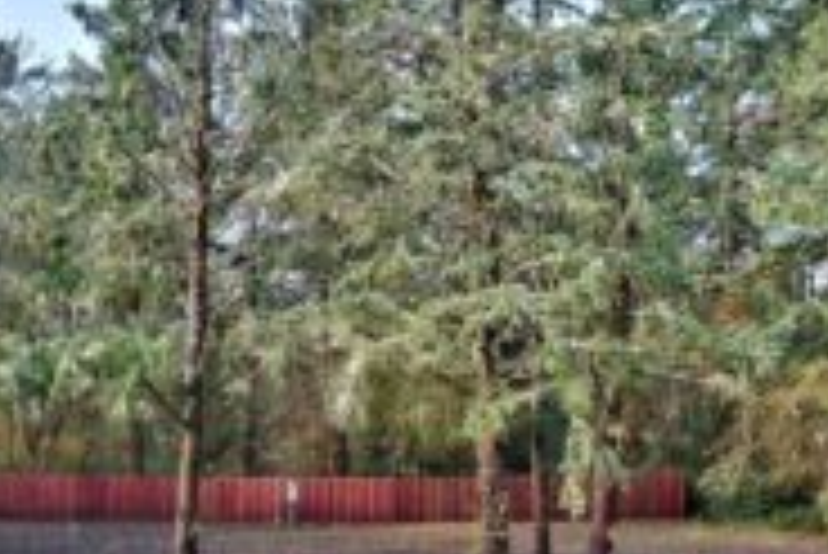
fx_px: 1450
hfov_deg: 31.4
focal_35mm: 63
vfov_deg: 21.5
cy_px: 367
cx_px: 230
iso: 100
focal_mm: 10.57
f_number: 2.8
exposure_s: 1/223
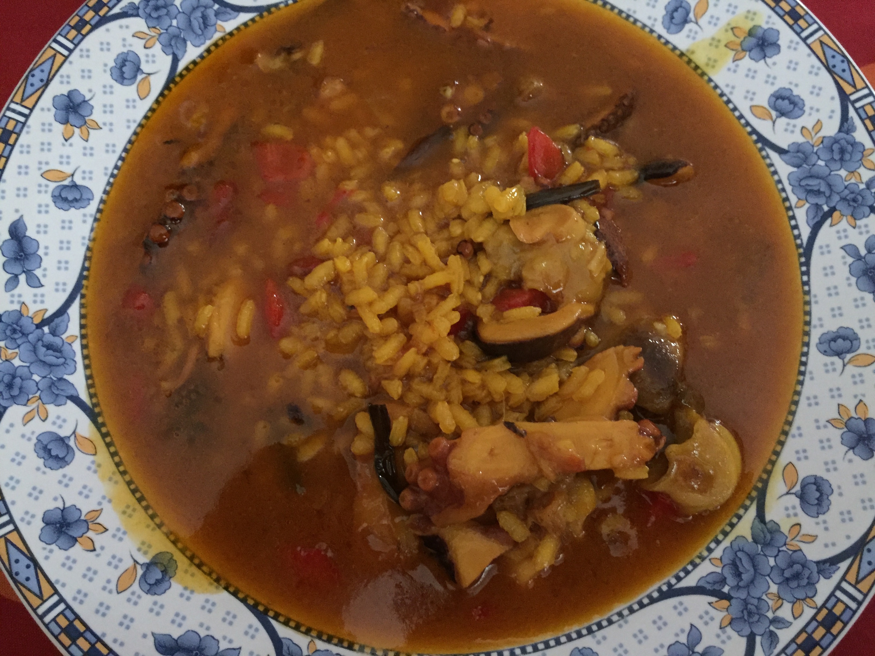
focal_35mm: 29
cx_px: 438
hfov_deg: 61.7
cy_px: 328
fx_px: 733
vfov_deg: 48.2
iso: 500
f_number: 2.2
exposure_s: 1/17
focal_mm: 4.15
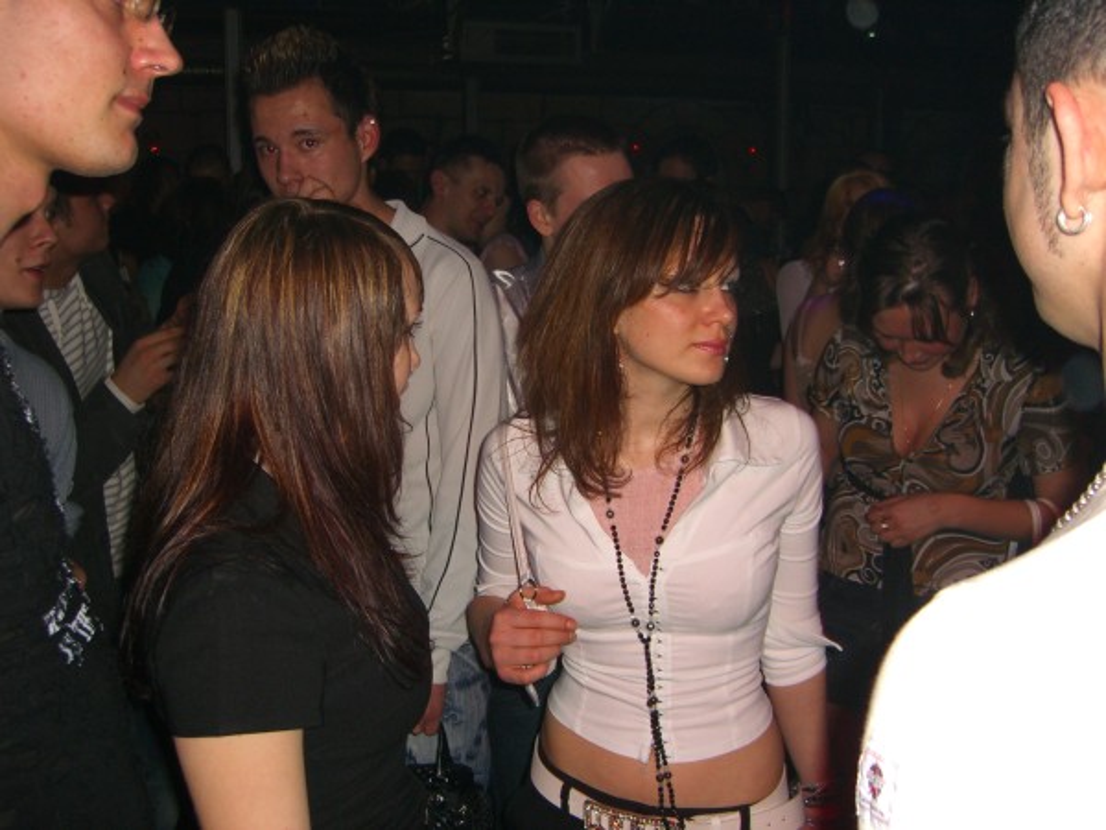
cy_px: 415
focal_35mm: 38
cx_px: 553
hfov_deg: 49.0
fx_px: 1214
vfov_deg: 37.7
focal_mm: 7.9
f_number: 2.8
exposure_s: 1/60
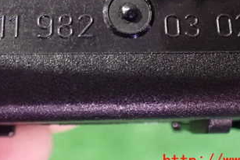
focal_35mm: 61
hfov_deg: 32.8
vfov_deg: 21.4
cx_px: 105
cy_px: -4
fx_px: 407
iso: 1600
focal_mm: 5.4
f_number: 2.3
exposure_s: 1/20
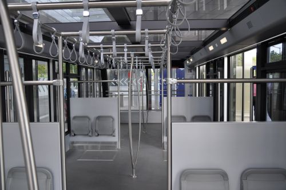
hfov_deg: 57.3
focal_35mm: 33
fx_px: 262
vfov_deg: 39.9
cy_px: 95
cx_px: 143
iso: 200
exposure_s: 1/60
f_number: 4
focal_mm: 22
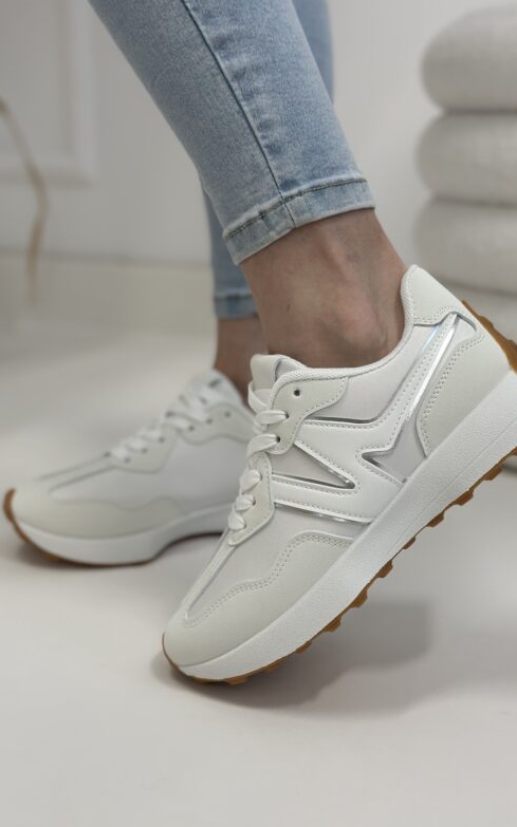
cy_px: 408
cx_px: 282
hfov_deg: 24.8
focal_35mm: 52
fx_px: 1173
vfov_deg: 38.9
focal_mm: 6.86
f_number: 1.78
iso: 80
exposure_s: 1/100
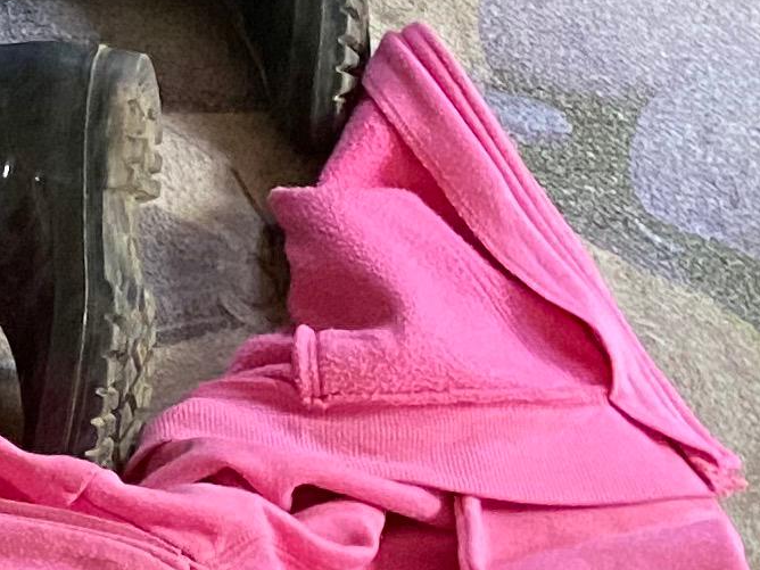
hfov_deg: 10.5
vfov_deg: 8.6
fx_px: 3447
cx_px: -1166
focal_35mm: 157
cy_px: -823
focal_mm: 4.25
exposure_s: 1/60
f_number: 1.8
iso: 320
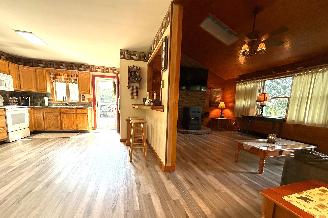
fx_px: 137
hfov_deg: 100.4
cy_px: 124
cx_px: 160
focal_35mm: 15
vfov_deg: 76.9
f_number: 2.2
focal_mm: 2.22
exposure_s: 1/120
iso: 250
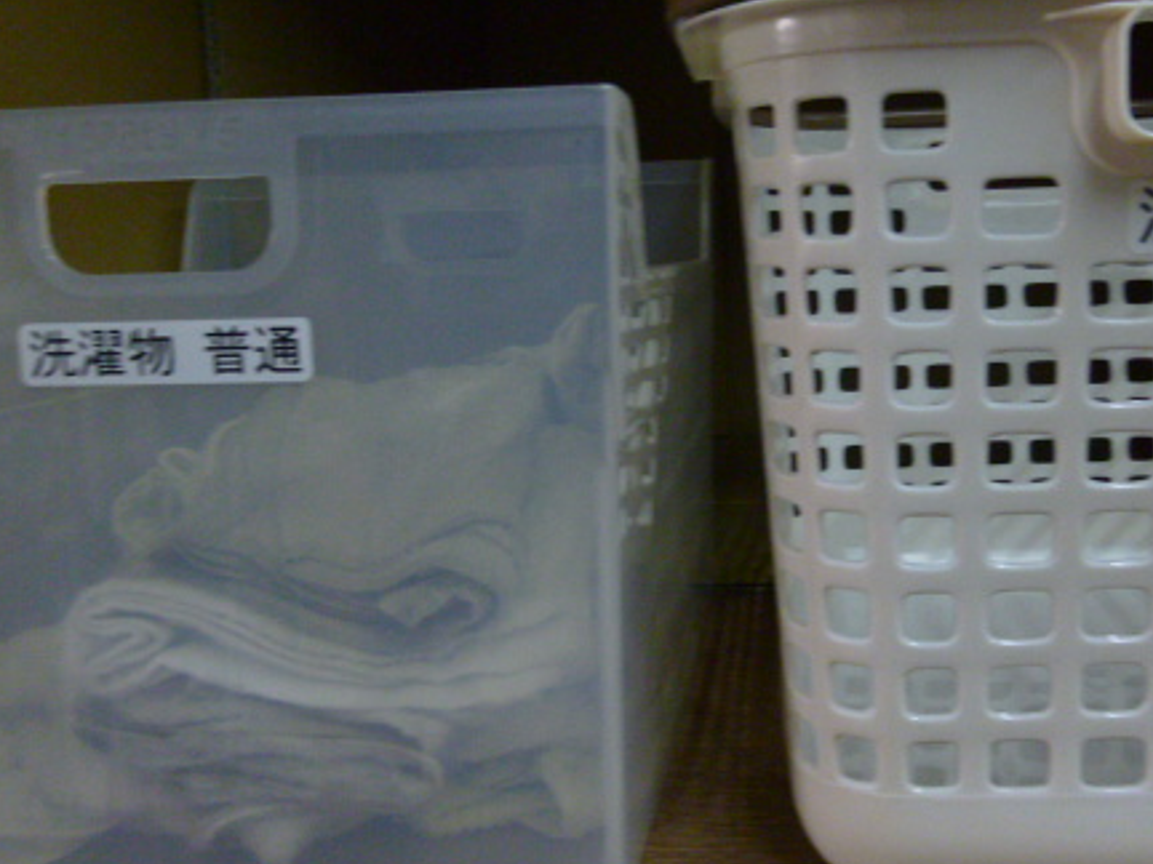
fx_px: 1232
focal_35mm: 37
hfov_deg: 49.6
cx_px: 726
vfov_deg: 38.6
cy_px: 389
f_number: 3.1
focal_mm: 4.5
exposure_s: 1/50
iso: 400
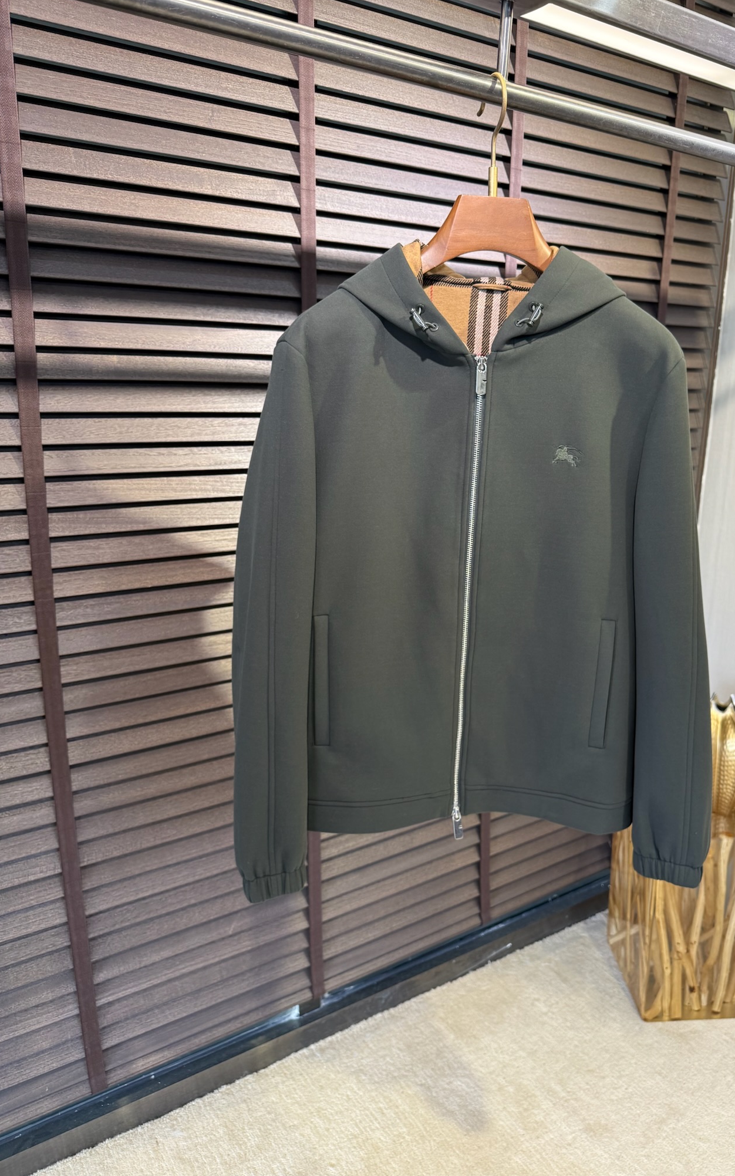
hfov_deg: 47.2
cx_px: 450
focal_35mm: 26
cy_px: 580
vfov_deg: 70.4
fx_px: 834
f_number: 1.78
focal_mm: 6.76
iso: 160
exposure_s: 1/121
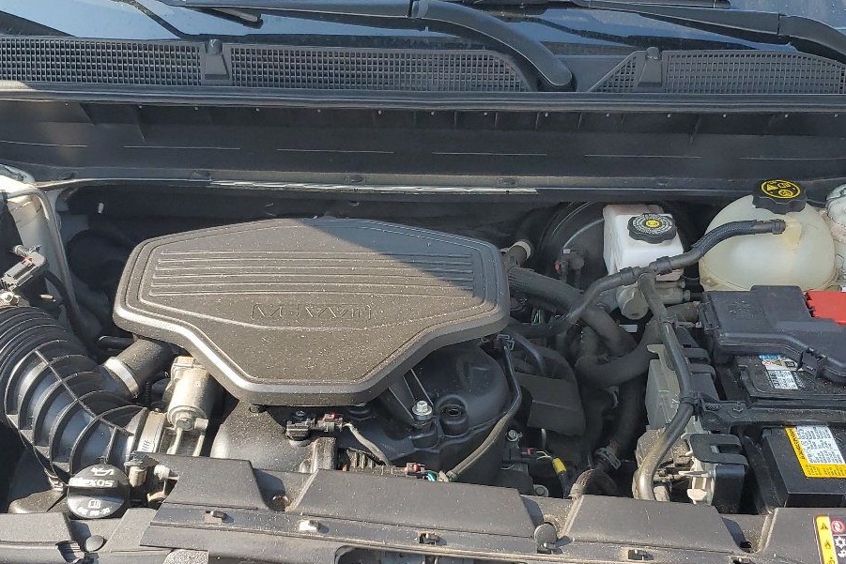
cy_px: 380
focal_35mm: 48
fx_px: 1128
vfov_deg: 27.9
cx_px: 417
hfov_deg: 41.1
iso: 50
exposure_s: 1/625
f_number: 1.5
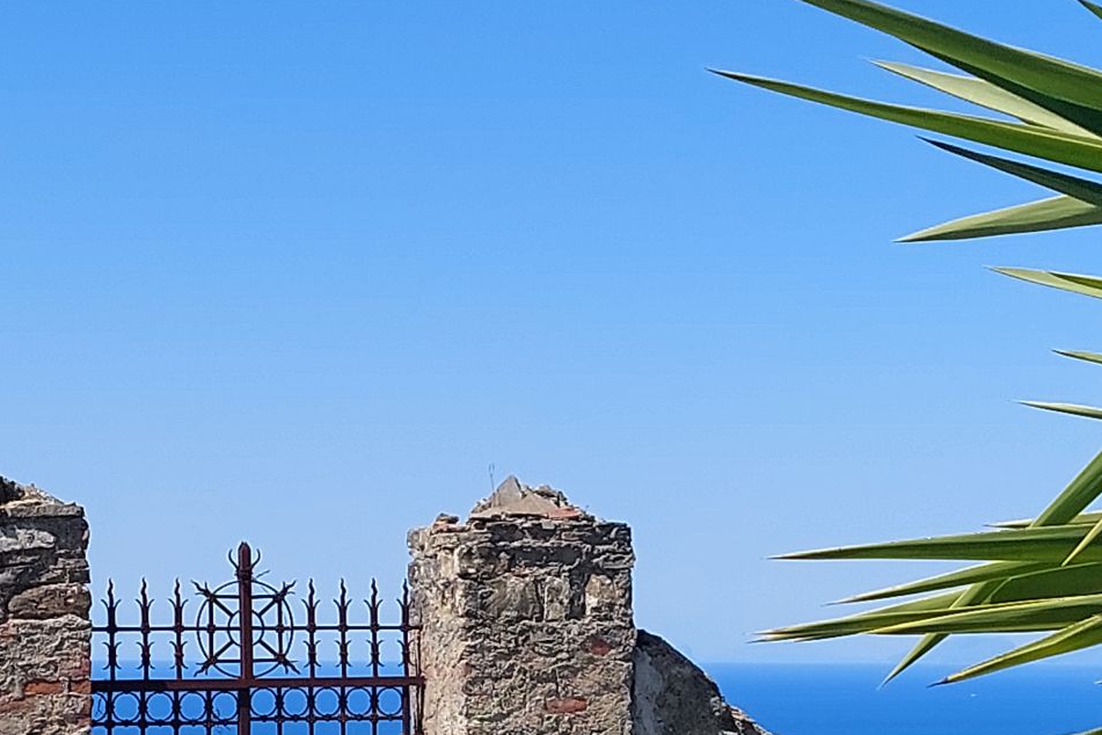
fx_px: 1286
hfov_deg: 46.4
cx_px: 592
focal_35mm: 42
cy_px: 674
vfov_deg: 30.4
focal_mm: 5.23
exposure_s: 1/1294
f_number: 1.8
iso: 25
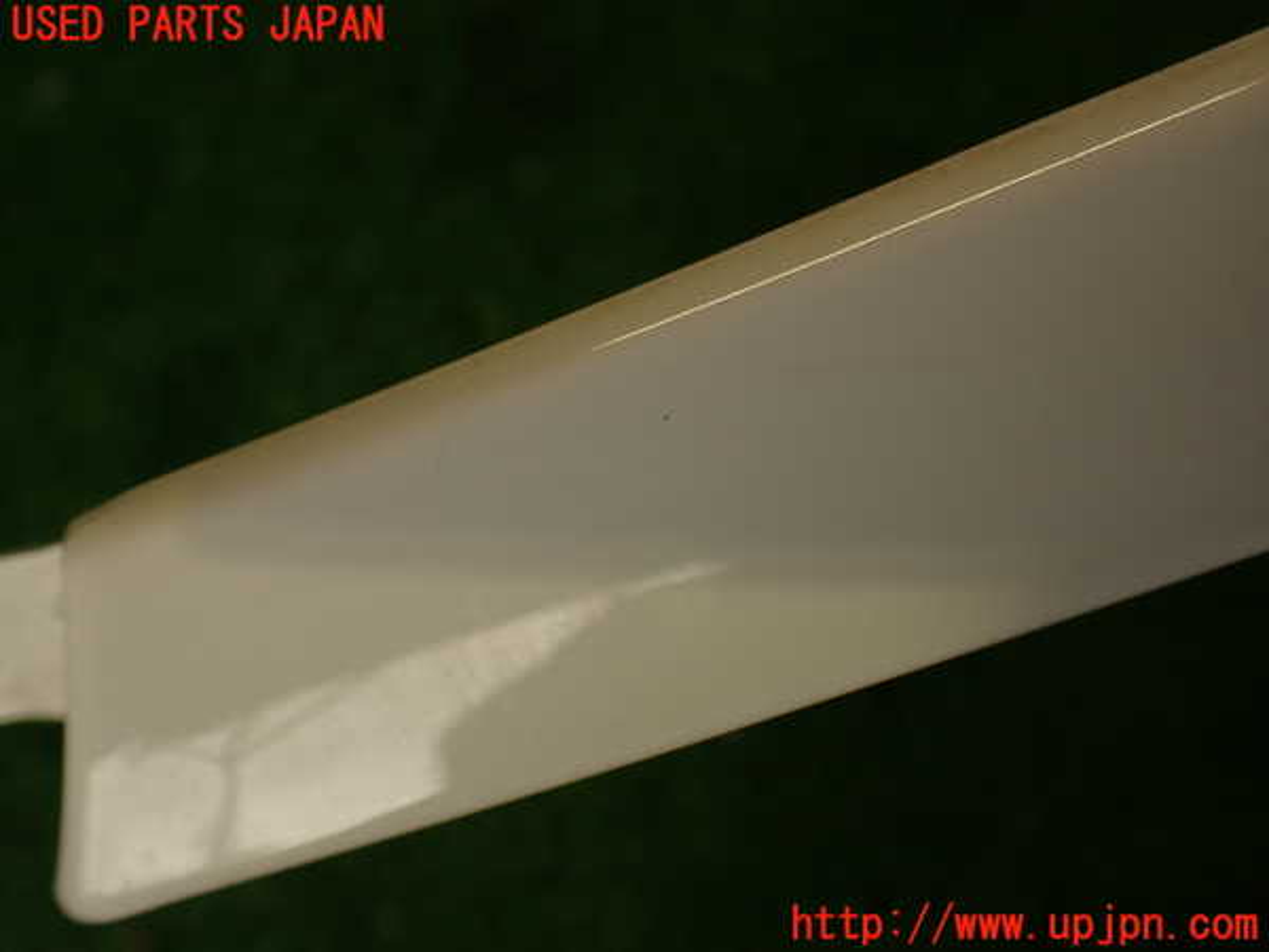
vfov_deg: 44.2
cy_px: 476
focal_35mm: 32
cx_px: 634
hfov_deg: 56.8
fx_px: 1173
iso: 100
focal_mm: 5.79
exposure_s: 1/100
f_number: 2.4
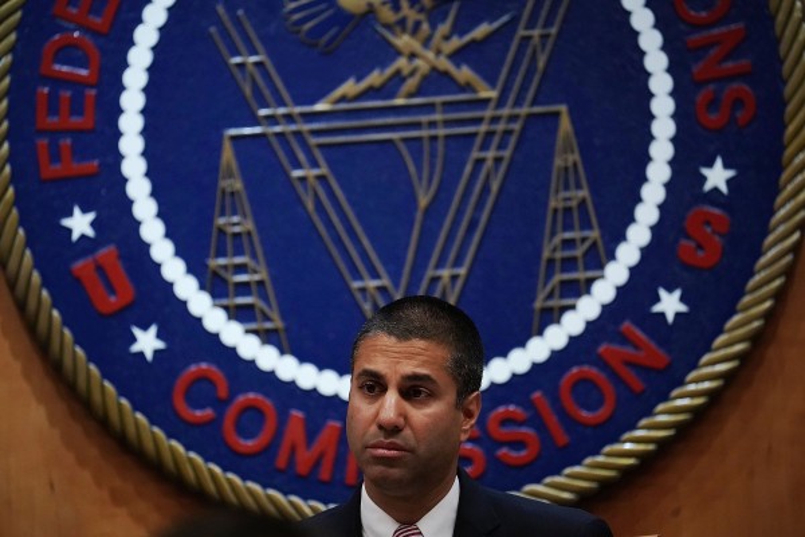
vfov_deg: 3.4
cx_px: 402
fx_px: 8944
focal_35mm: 400
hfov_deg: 5.2
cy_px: 268
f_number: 5.6
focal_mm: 400
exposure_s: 1/400
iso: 6400
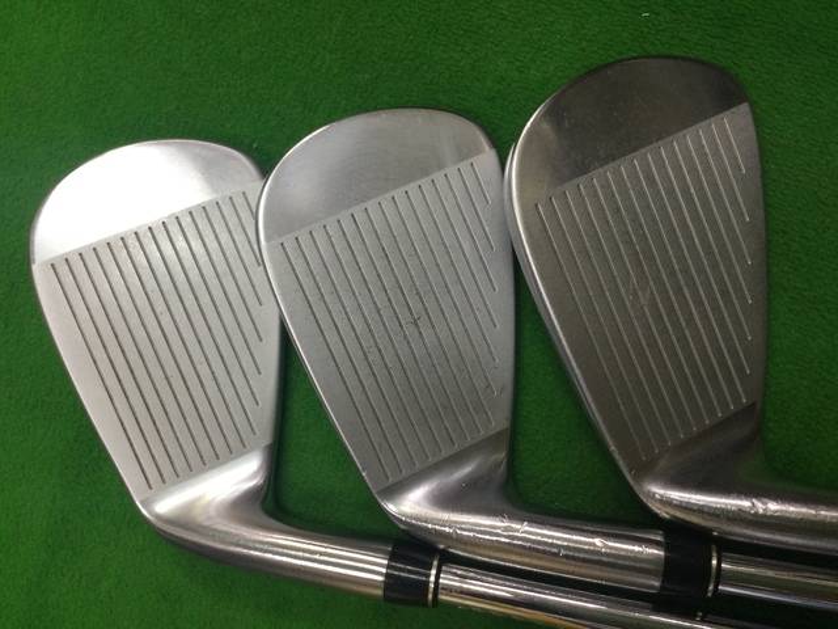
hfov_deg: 58.4
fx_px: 750
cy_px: 314
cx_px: 419
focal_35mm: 31
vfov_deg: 45.4
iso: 64
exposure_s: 1/30
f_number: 2.4
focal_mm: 3.3
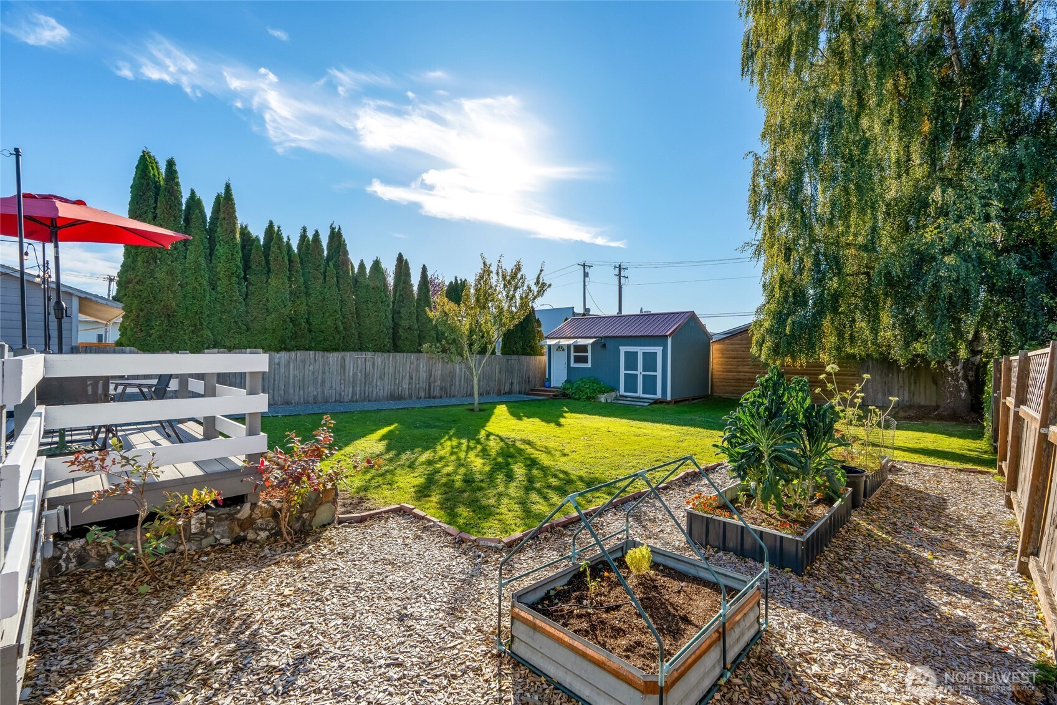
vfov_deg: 72.0
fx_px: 484
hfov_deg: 95.0
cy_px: 352
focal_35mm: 16
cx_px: 528
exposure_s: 1/800
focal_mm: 16.5
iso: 400
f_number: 9
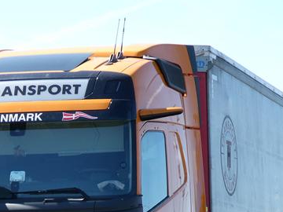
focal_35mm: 200
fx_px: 1635
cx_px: 86
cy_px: 229
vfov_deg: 7.4
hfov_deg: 9.9
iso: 80
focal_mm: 16.1
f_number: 4.9
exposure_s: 1/160
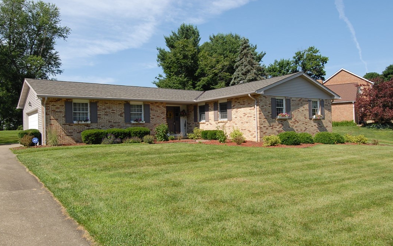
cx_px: 196
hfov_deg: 66.5
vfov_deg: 44.6
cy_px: 125
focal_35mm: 28
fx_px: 300
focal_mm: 18
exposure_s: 1/320
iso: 200
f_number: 9
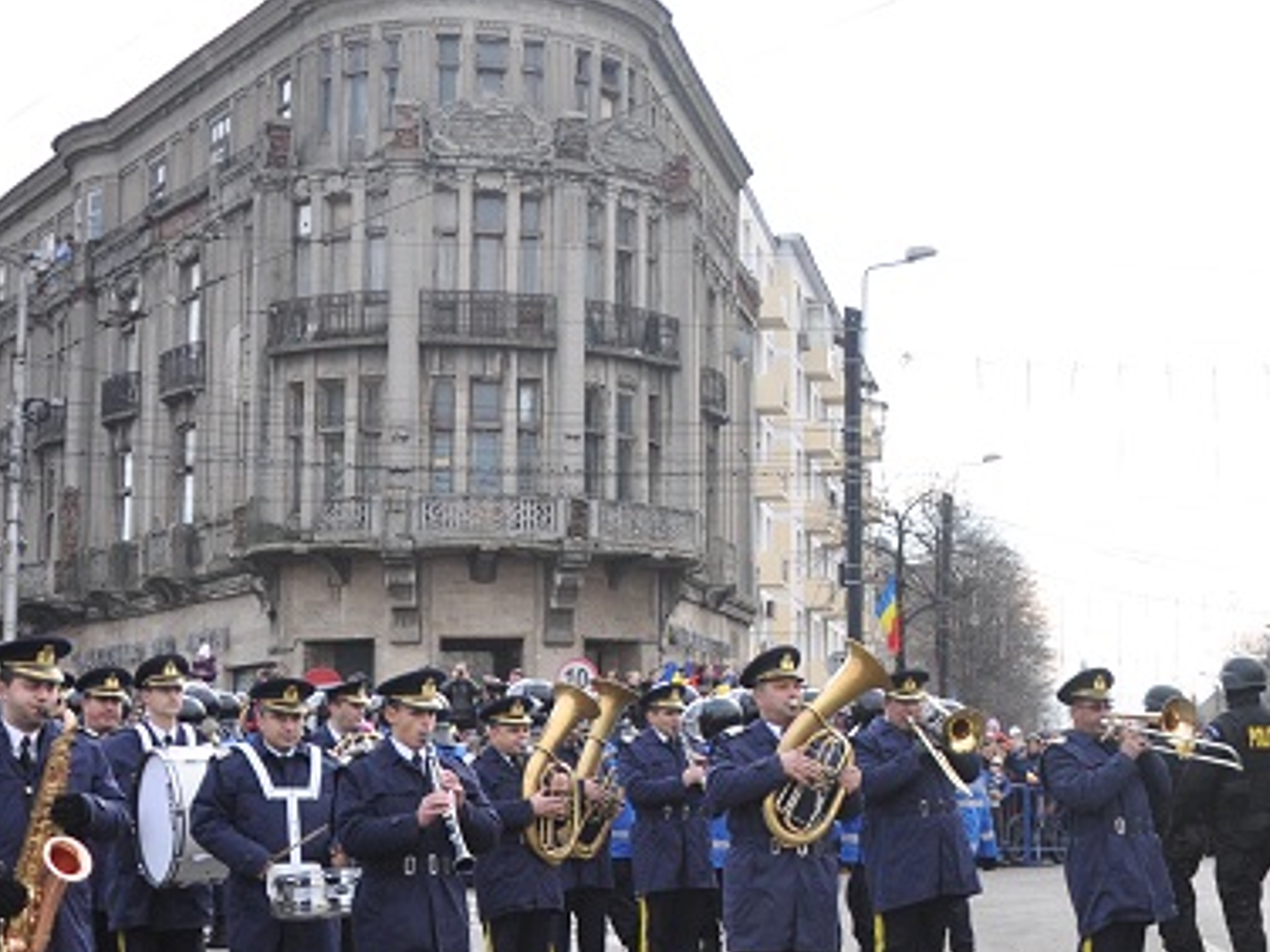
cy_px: 437
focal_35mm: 62
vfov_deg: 23.6
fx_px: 2275
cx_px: 1172
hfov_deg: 29.7
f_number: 8
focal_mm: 18
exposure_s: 1/800
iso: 500
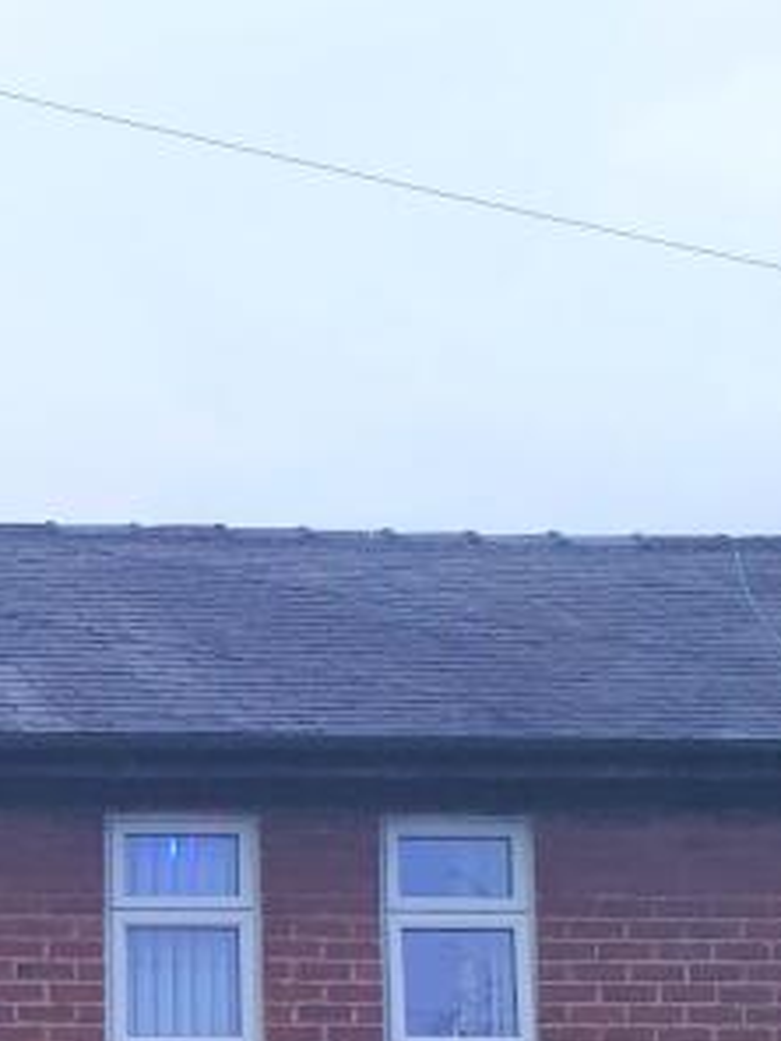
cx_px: -461
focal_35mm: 90
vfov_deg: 20.3
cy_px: 1284
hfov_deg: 15.0
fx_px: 2707
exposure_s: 1/50
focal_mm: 4.3
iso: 200
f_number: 2.4
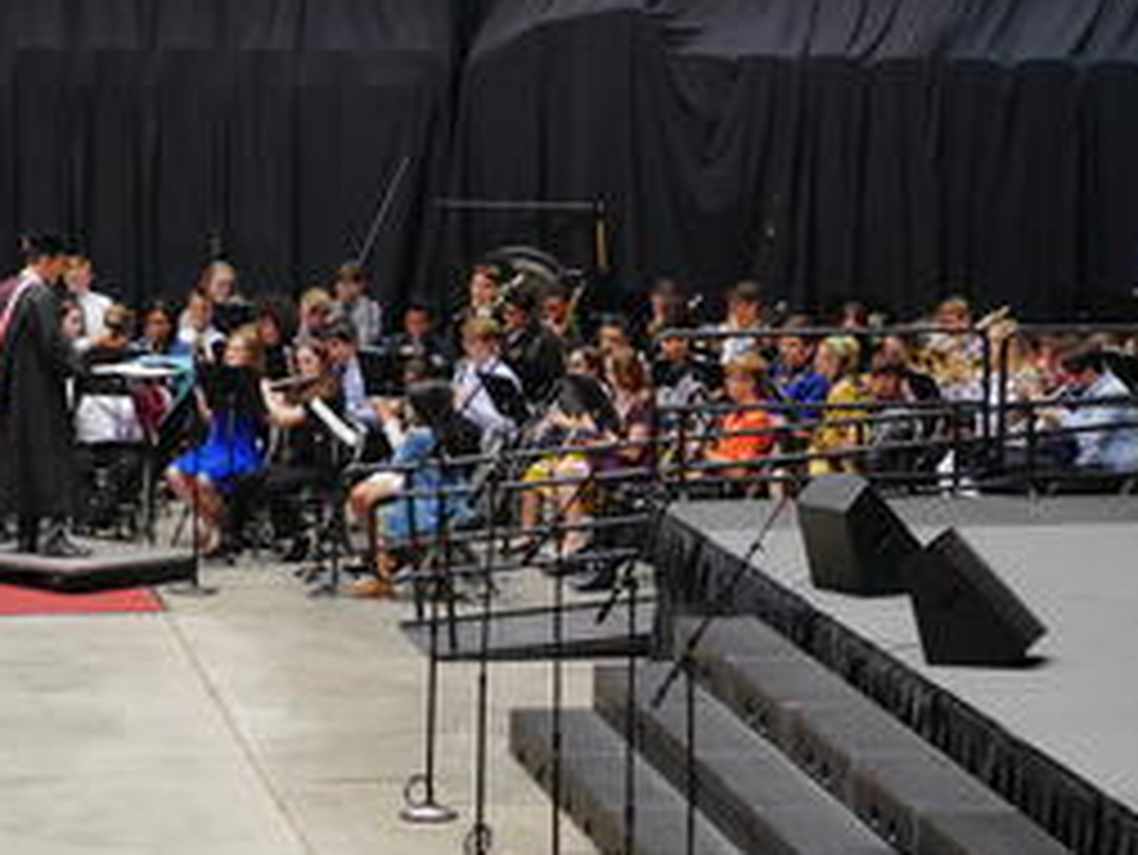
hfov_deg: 12.3
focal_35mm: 160
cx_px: 454
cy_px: 342
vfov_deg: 9.3
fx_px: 5262
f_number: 1.8
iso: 320
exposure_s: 1/100
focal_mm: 45
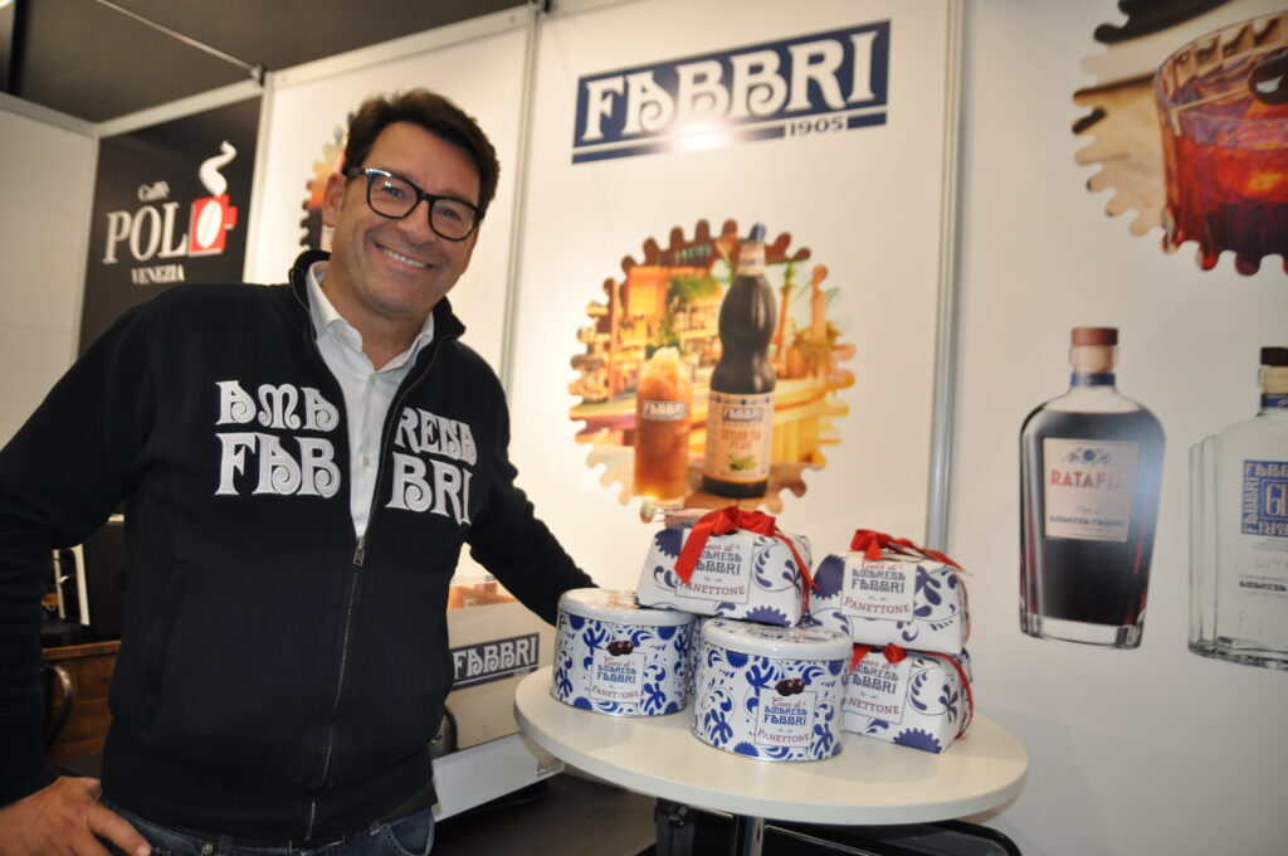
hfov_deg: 70.5
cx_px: 644
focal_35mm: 26
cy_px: 428
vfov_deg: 50.3
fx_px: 911
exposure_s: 1/125
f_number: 2.8
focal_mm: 17
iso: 400
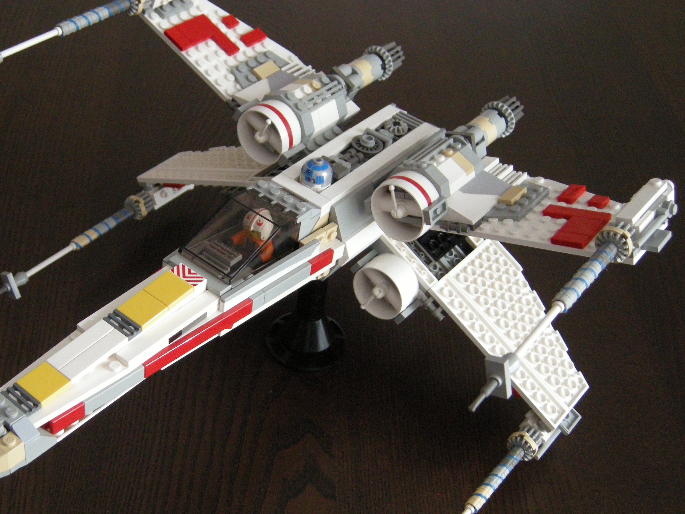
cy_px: 292
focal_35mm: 49
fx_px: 970
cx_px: 263
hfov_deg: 38.7
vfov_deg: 29.6
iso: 400
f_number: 2.7
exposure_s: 1/35
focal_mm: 7.5
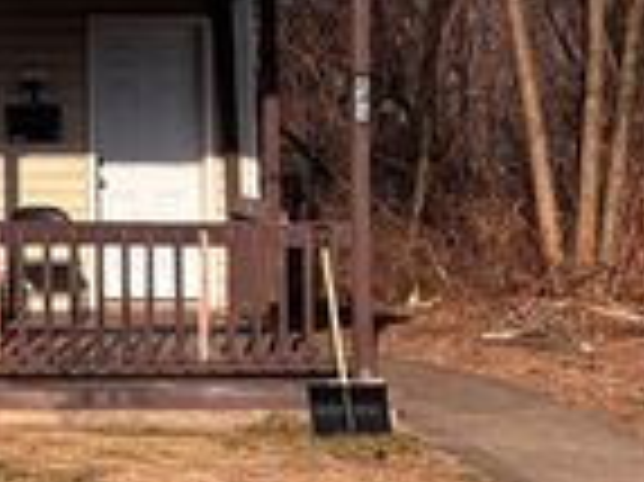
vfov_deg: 15.8
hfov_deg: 20.1
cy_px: -43
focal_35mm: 91
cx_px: -140
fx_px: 1692
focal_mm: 5.96
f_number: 1.6
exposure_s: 1/3650
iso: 50
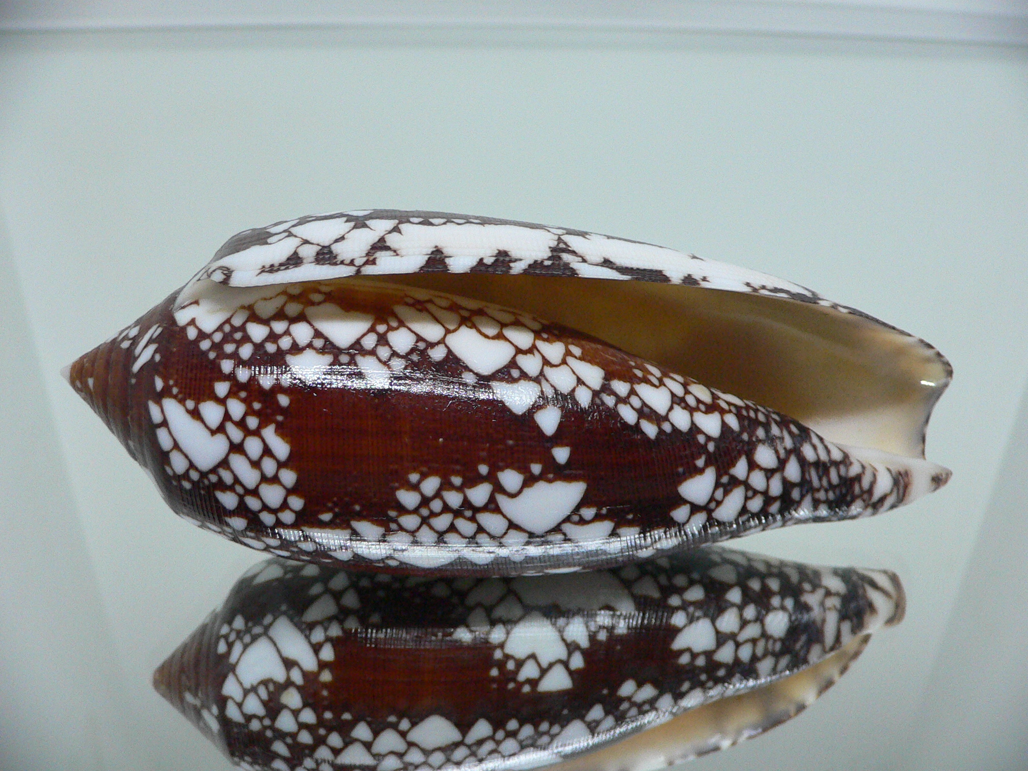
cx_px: 514
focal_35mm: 35
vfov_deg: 40.7
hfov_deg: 52.6
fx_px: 1039
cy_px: 386
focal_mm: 4.6
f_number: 2.8
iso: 200
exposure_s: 1/40
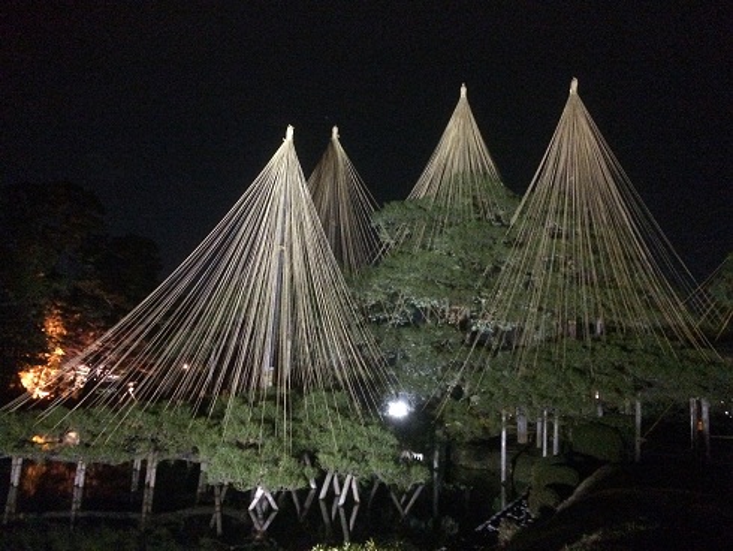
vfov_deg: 48.3
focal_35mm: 29
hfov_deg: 61.6
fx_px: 614
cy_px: 276
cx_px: 366
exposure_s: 1/15
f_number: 2.2
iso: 1600
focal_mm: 4.15
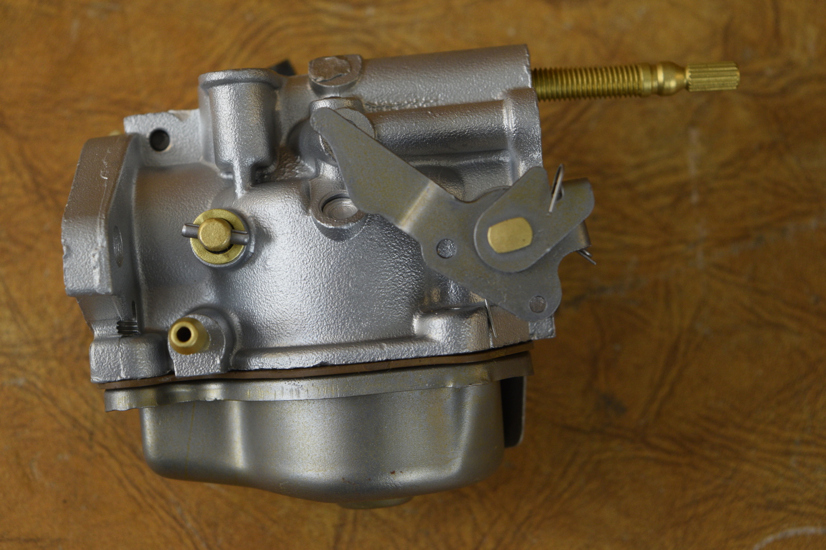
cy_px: 275
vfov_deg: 16.5
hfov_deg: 24.6
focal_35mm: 82
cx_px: 413
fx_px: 1892
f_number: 8
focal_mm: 55
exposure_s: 1/125
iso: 400
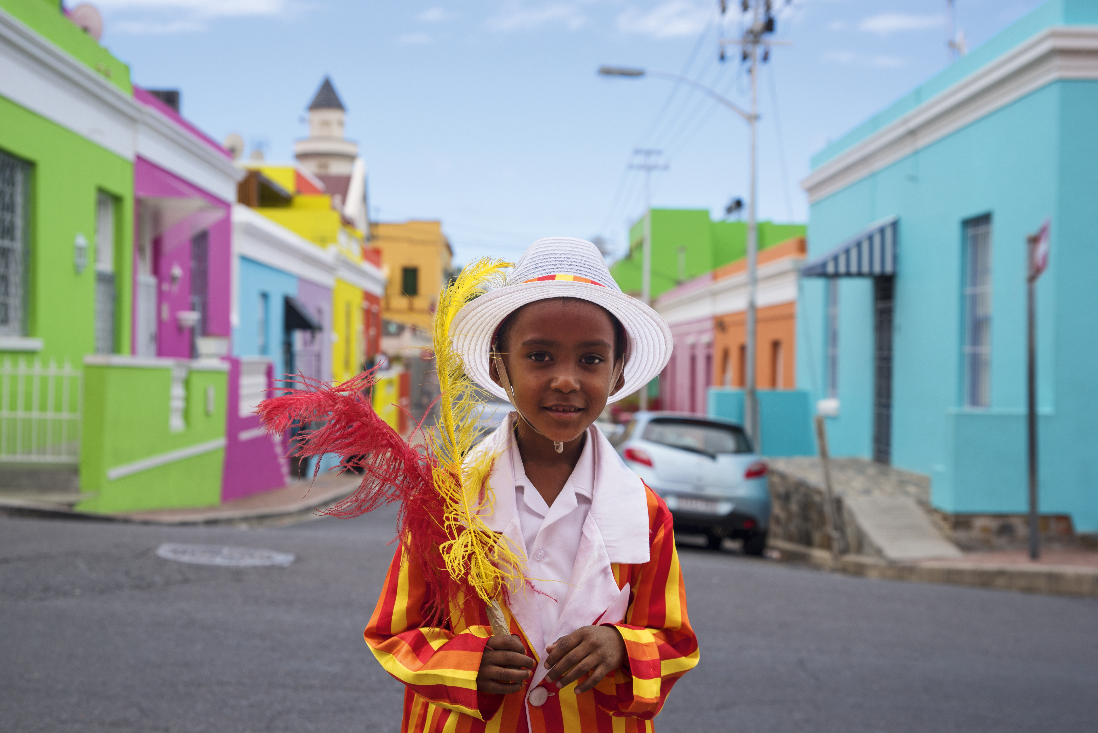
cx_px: 549
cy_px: 366
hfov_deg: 41.1
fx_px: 1464
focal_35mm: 48
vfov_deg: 28.1
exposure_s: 1/500
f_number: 5.6
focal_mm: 48
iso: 100
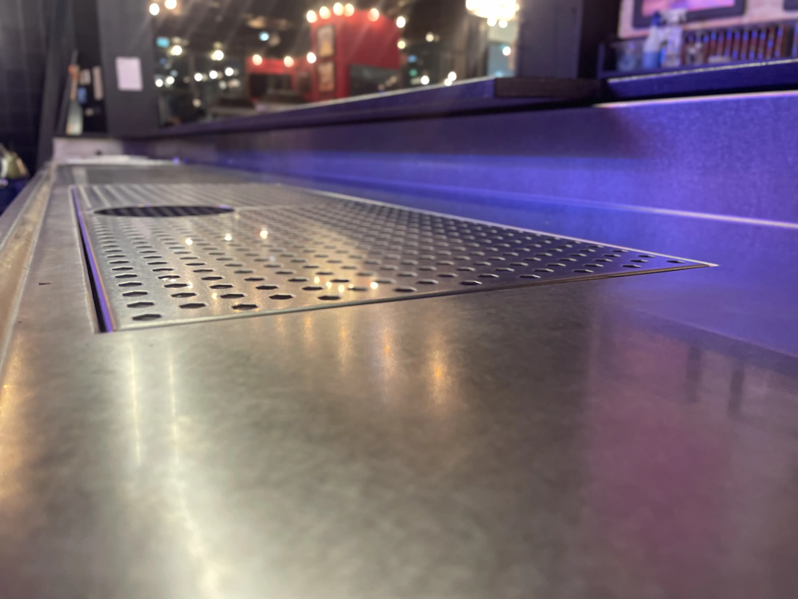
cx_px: 399
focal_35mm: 26
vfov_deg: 53.1
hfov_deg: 67.3
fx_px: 599
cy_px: 300
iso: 400
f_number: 1.6
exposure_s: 1/50
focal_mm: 4.2
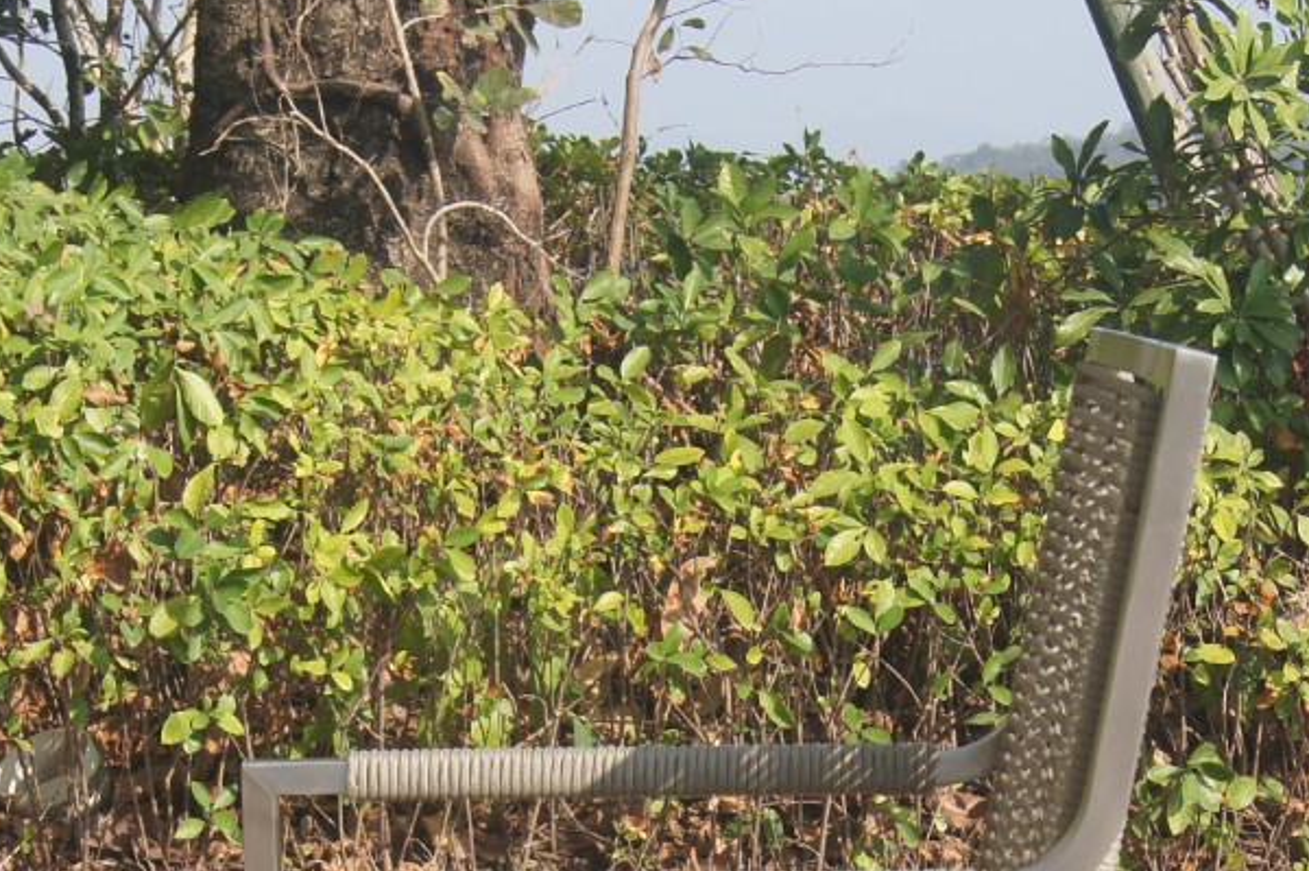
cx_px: 768
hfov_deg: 19.6
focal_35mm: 104
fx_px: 3778
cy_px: 1126
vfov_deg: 12.7
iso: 100
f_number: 8
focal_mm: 26
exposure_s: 1/160
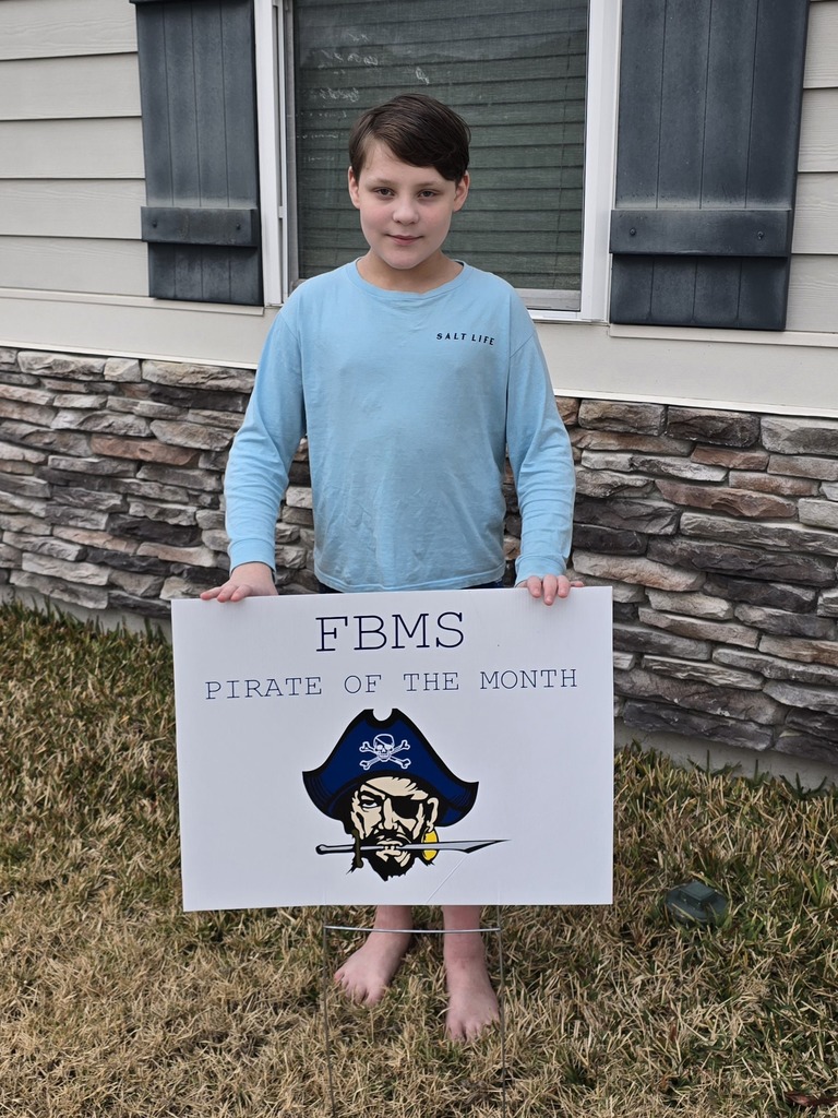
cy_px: 559
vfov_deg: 73.9
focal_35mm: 23
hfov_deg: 58.9
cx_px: 419
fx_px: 742
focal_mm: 6.3
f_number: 1.7
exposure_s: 1/182
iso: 32
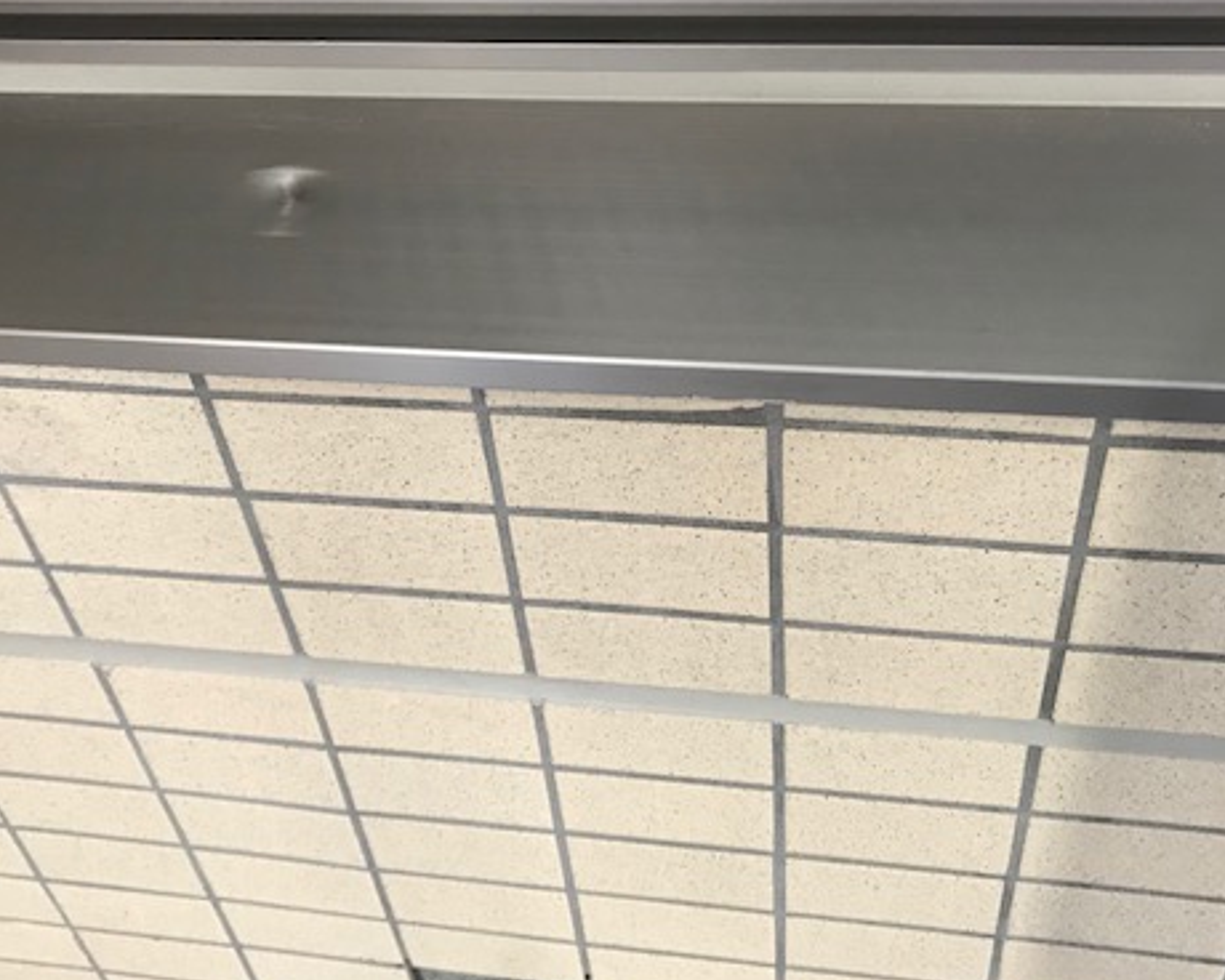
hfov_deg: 47.9
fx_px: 1378
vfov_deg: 39.1
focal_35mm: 38
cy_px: 421
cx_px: 636
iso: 40
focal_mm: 3.99
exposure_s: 1/15
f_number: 1.8
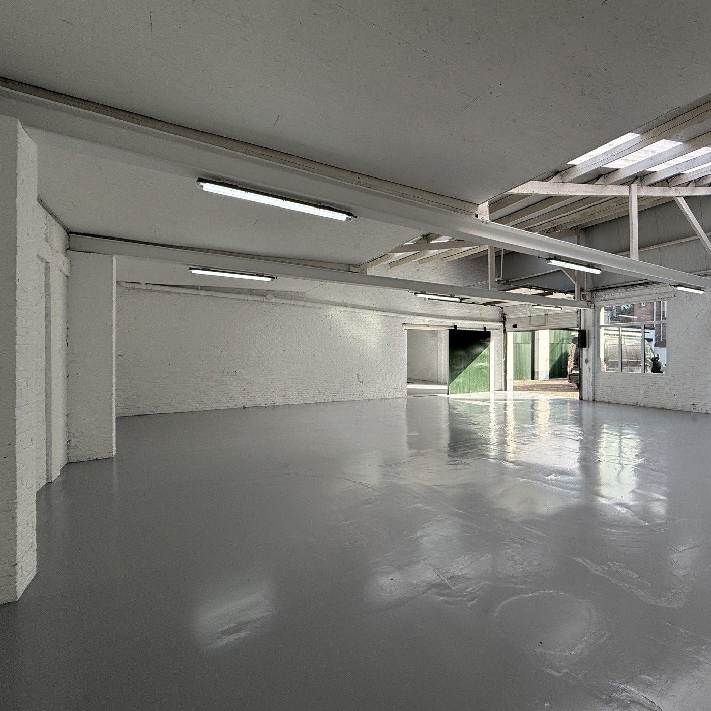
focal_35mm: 17
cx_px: 480
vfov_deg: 84.0
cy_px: 353
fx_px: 395
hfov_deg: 80.9
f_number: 2.2
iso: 64
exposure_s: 1/439
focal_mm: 2.22
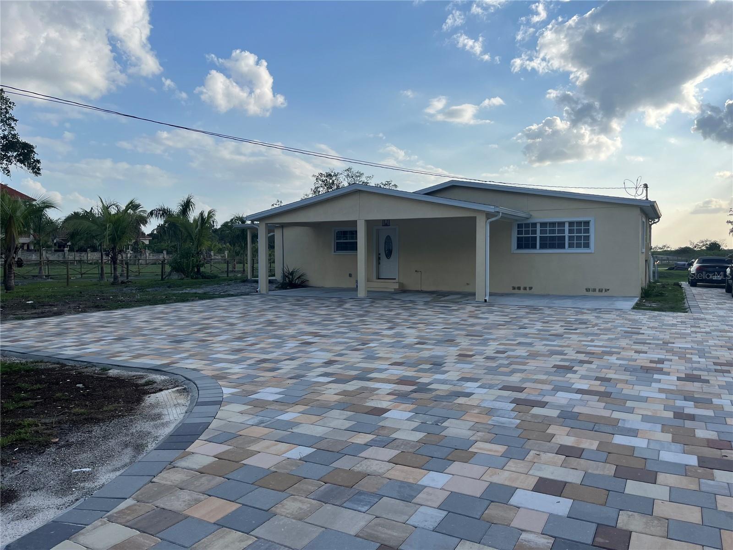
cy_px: 275
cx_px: 366
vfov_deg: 53.1
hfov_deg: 67.3
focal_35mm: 26
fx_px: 551
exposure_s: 1/3215
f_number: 1.6
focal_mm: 5.1
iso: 50
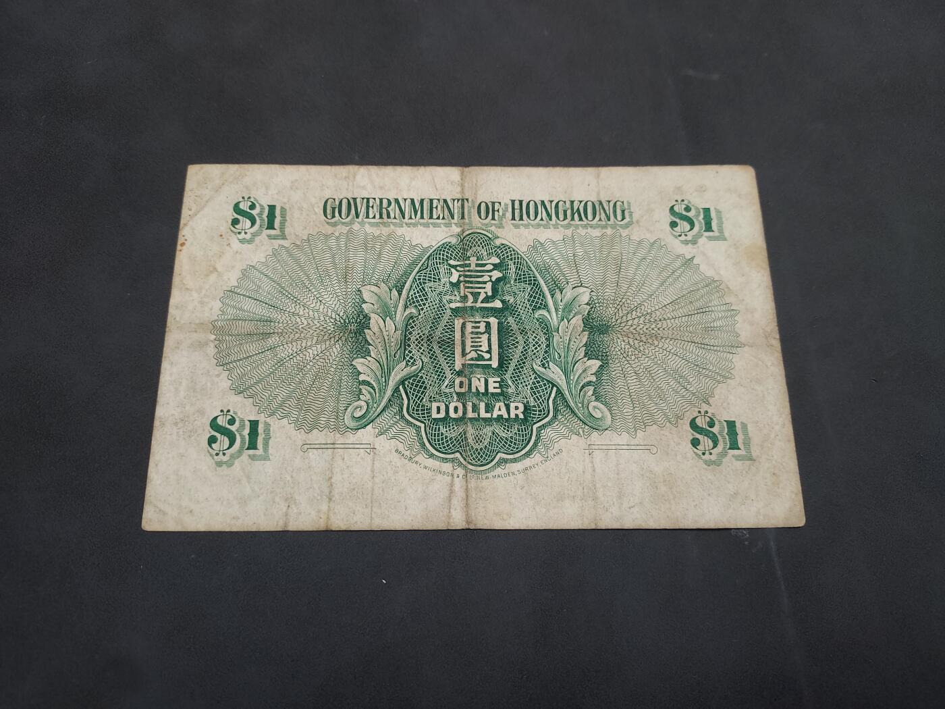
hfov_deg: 71.6
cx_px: 472
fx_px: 655
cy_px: 354
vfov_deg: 56.8
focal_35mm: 24
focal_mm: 4.6
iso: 200
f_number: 1.8
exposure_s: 1/60
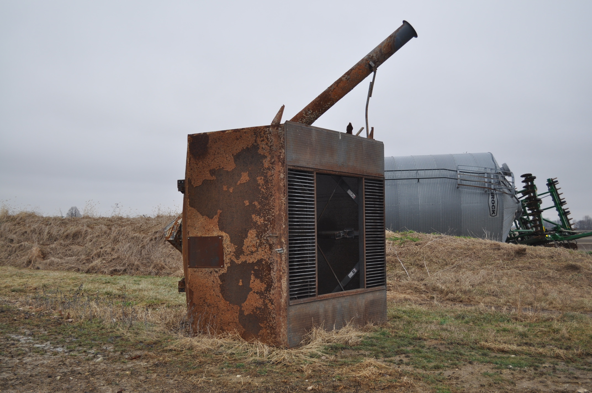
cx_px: 296
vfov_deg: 30.8
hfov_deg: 45.0
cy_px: 196
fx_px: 714
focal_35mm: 44
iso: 200
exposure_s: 1/200
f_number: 4.8
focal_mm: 29
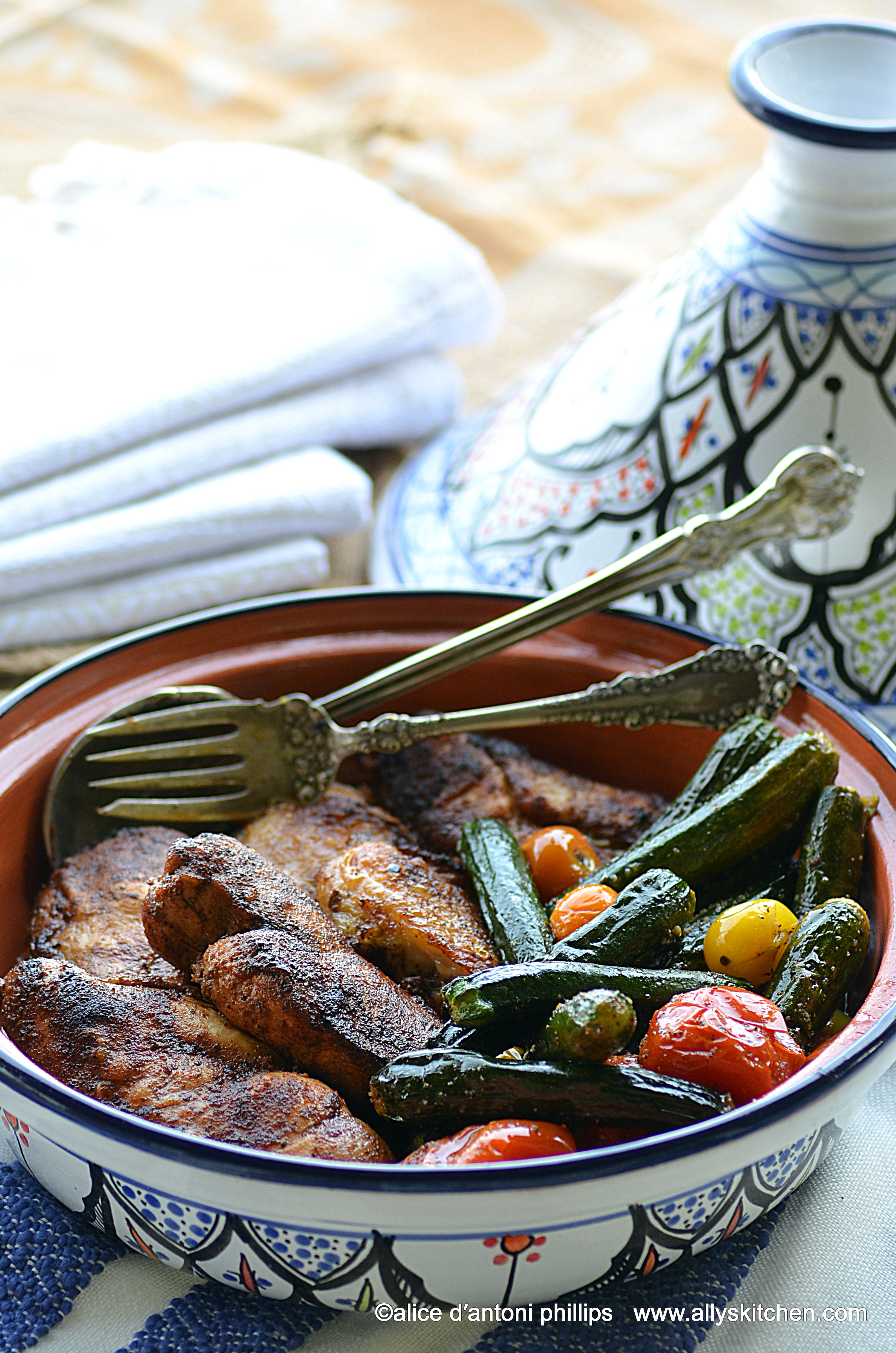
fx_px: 5625
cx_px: 448
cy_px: 676
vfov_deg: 13.7
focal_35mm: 150
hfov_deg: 9.1
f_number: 4
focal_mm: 100
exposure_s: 1/250
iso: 400
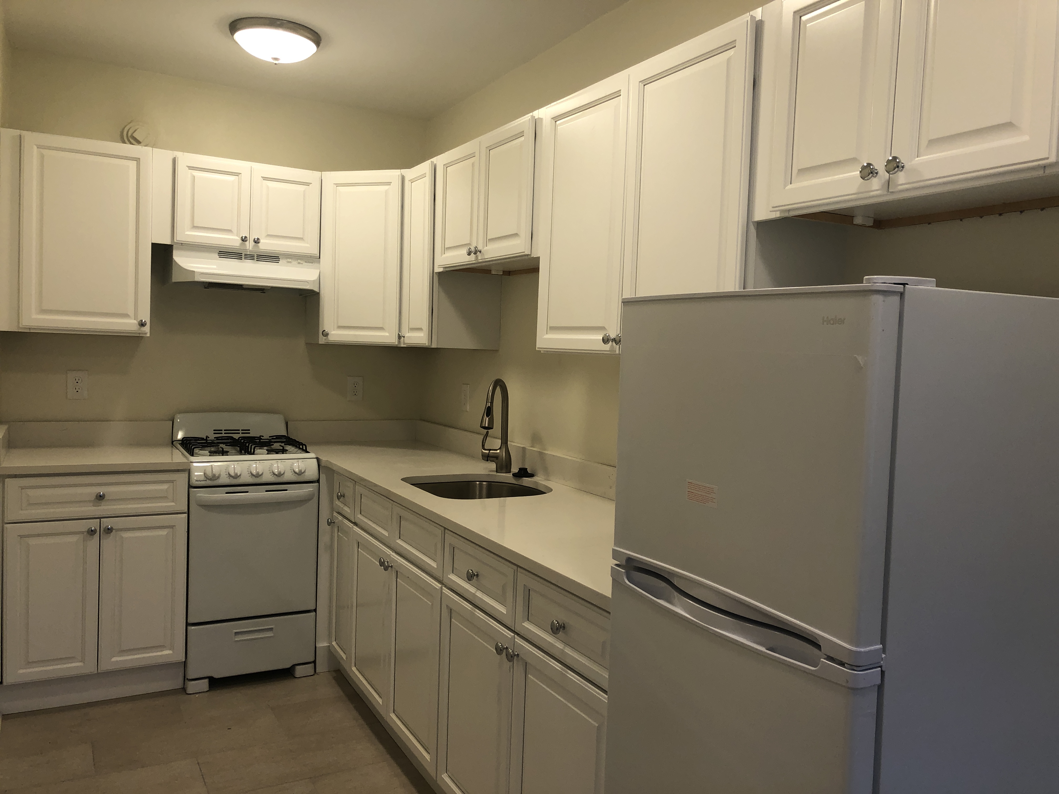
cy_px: 397
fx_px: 857
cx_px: 530
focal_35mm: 28
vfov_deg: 49.7
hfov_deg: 63.4
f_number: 1.8
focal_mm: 4
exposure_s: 1/120
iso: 64
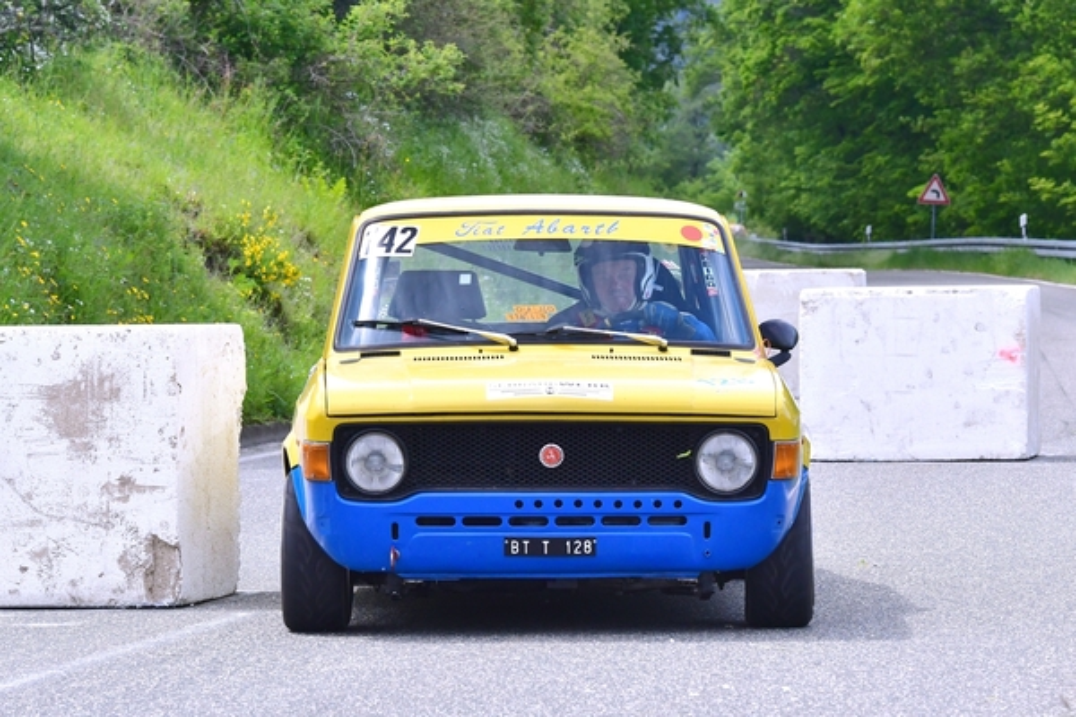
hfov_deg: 12.2
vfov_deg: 8.2
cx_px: 538
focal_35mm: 168
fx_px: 5021
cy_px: 358
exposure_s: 1/640
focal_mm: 112
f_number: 10
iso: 1000
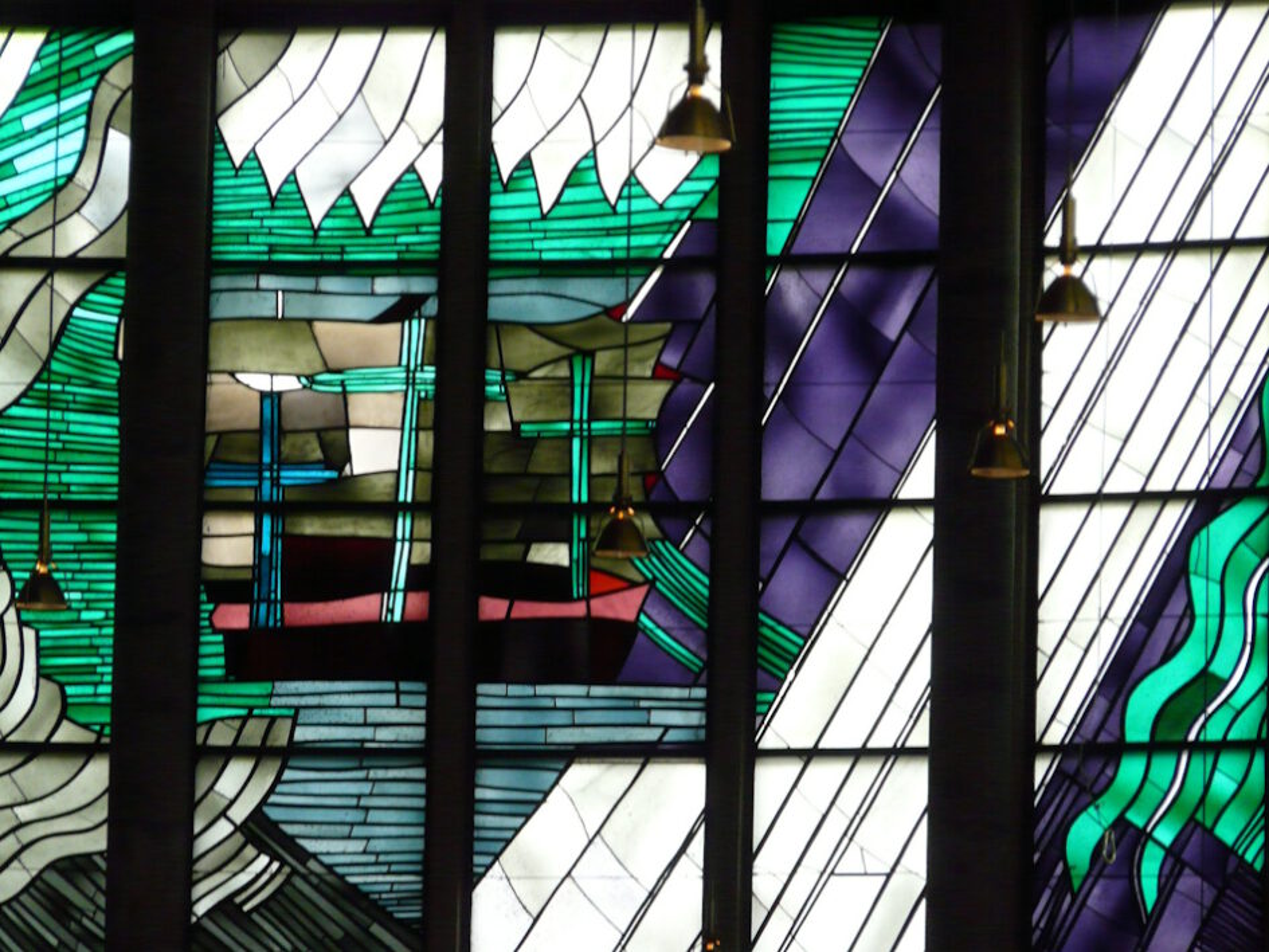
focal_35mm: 210
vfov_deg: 7.1
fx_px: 7699
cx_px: 634
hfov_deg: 9.4
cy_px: 476
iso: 400
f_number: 3.6
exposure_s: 1/60
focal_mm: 34.5
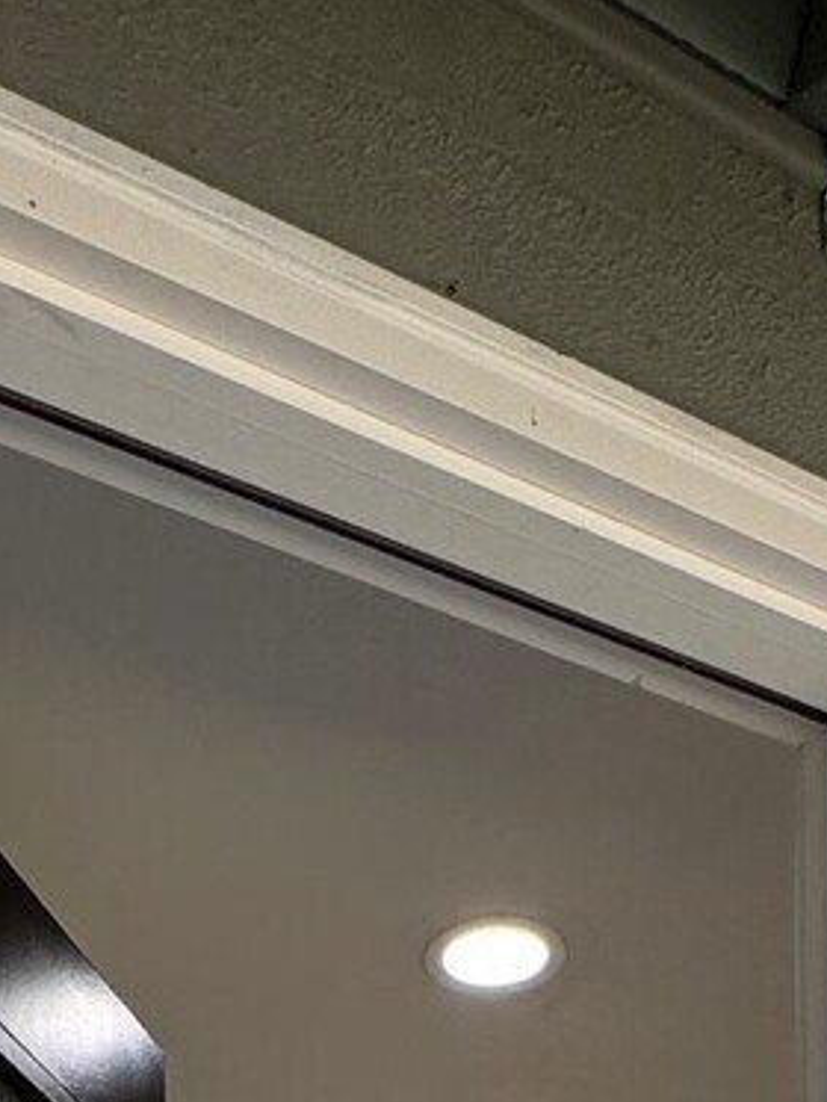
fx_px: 1719
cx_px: 363
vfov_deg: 22.3
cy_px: 1953
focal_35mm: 54
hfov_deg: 27.0
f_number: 2.2
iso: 50
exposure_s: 1/120
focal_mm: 2.22
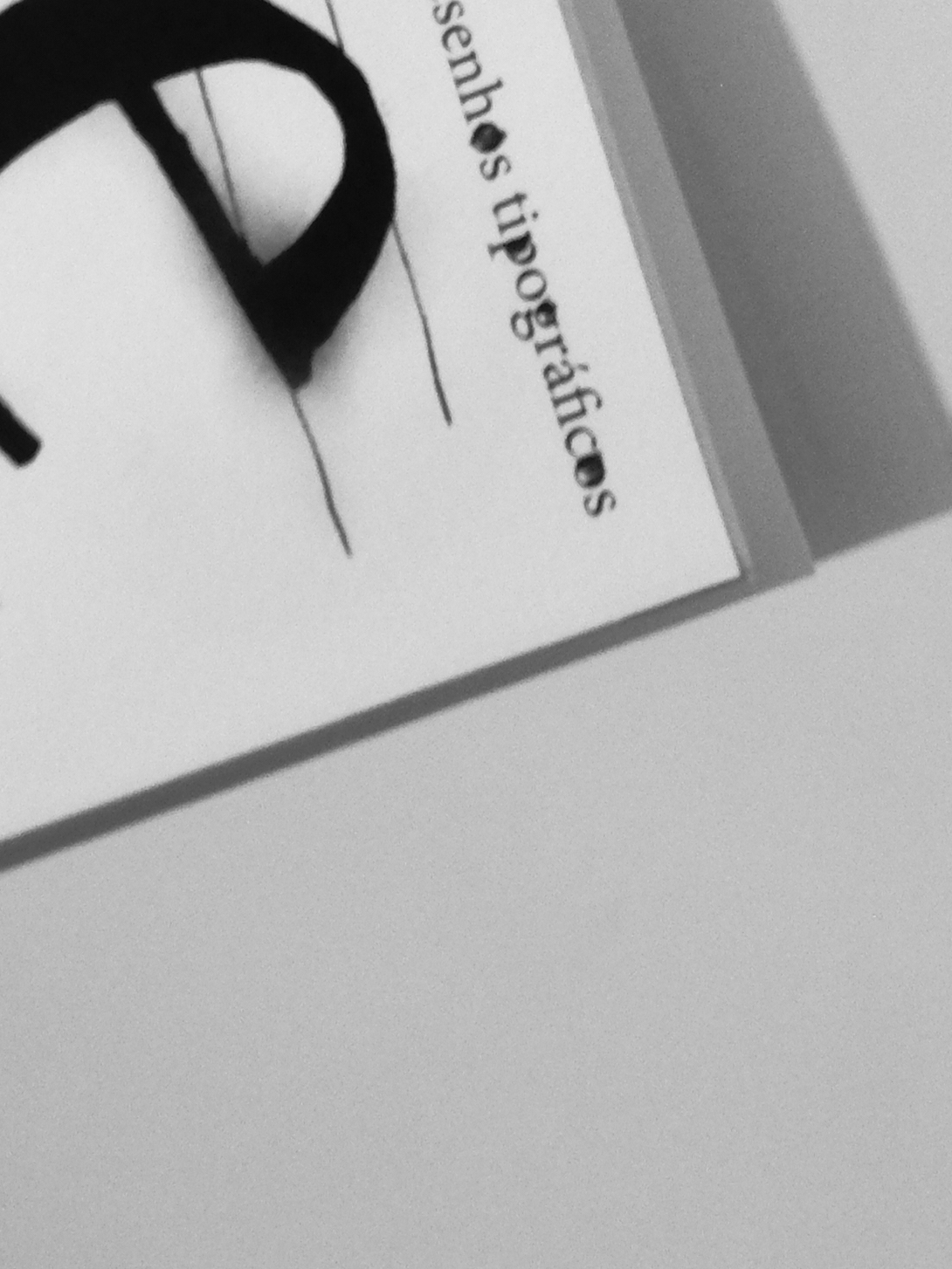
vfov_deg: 13.6
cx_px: 611
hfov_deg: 11.7
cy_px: -1149
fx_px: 4658
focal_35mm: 127
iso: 2000
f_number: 7.1
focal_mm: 21.4
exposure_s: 1/180
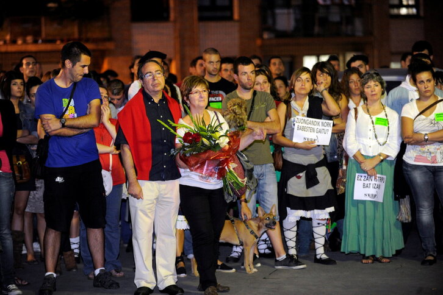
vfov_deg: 11.8
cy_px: 148
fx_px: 1427
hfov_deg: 17.6
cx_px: 222
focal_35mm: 116
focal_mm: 116
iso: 4000
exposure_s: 1/60
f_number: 2.8
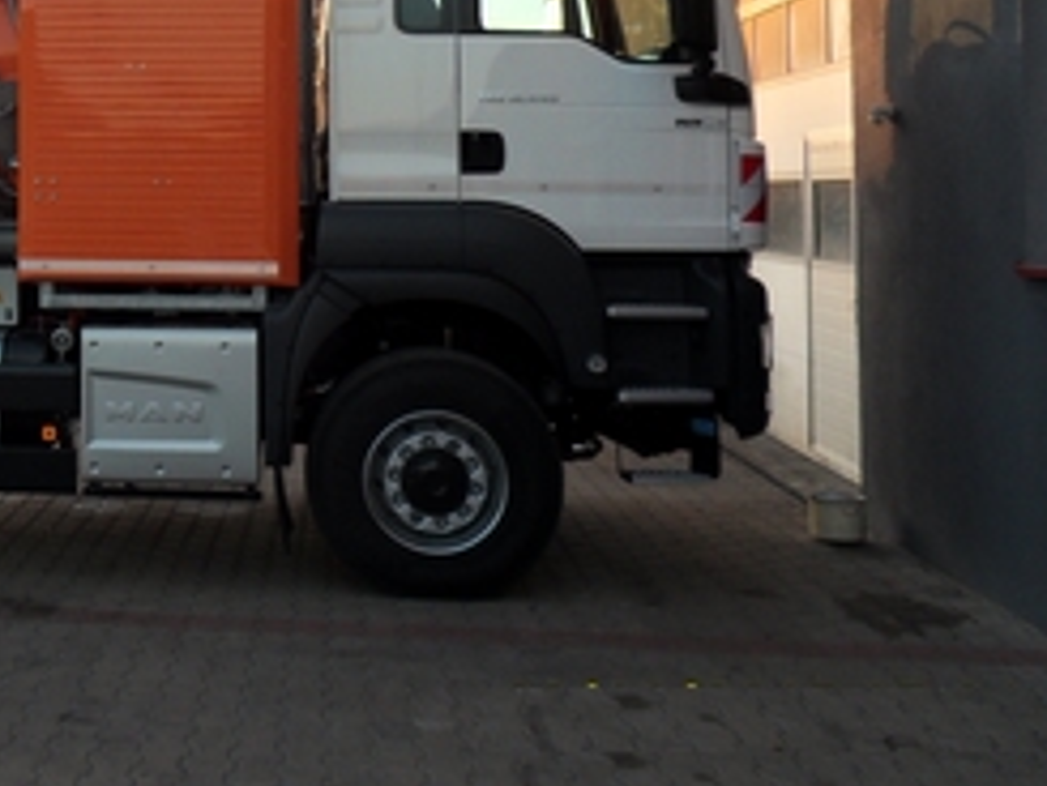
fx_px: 1422
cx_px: 77
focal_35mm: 47
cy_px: 90
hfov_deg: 37.4
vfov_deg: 29.7
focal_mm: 4.2
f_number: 3.3
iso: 80
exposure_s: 1/125
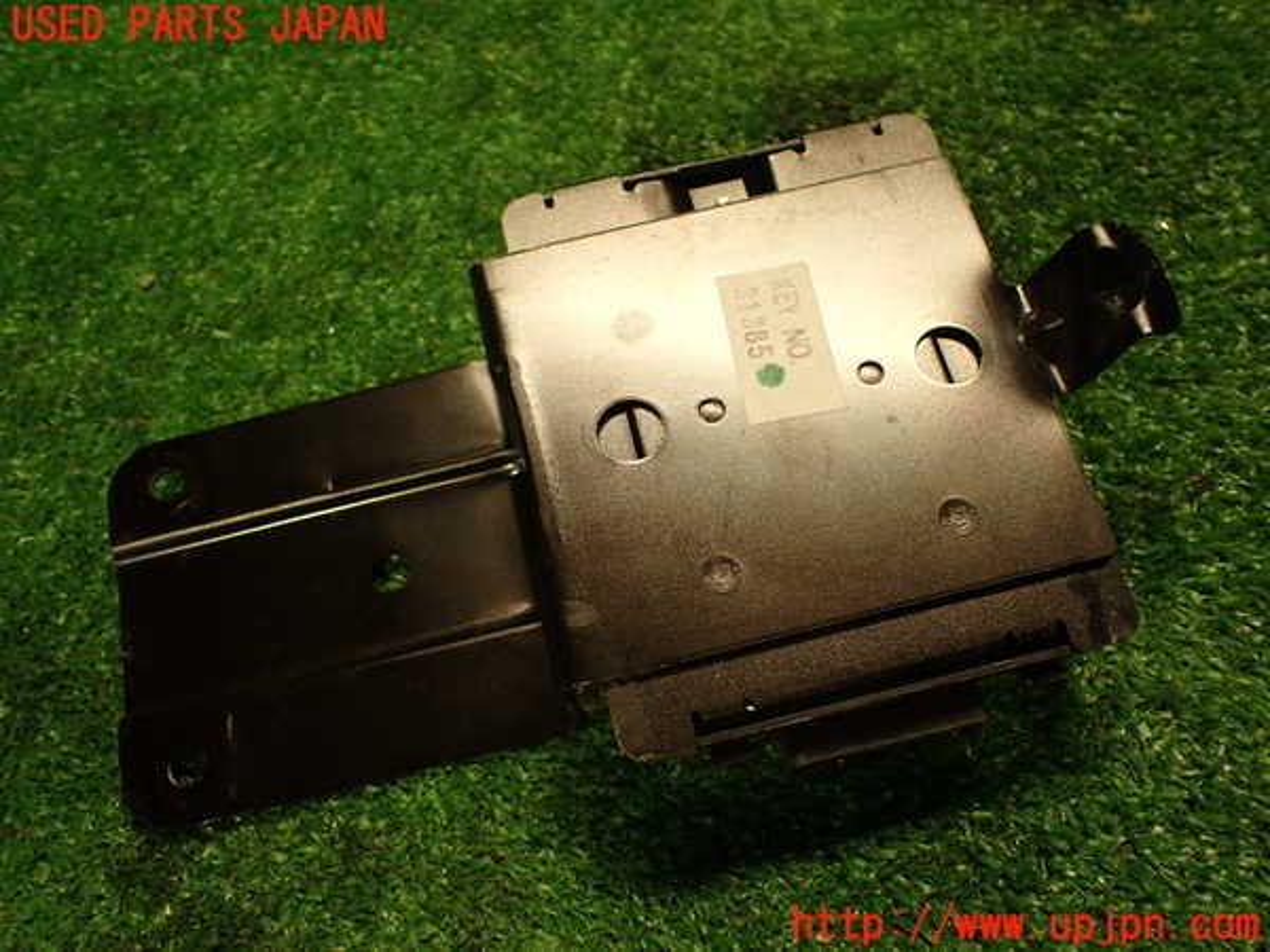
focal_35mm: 30
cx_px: 635
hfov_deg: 60.0
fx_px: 1101
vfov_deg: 46.8
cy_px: 476
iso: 200
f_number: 2.3
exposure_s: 1/40
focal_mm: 5.4
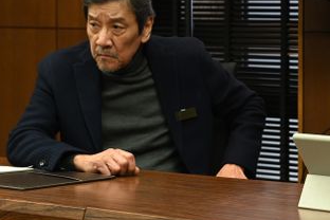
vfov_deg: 9.2
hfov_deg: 13.6
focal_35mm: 149
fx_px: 1366
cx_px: 312
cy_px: 56
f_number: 5.6
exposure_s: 1/100
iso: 2000
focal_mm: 62
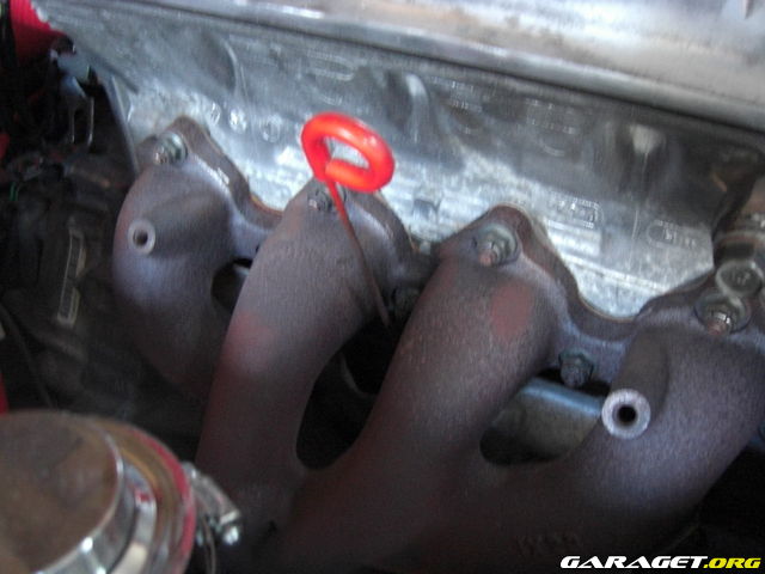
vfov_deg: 37.7
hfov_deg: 49.0
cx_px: 382
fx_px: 840
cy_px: 287
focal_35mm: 38
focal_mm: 7.9
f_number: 2.8
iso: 800
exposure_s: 1/20
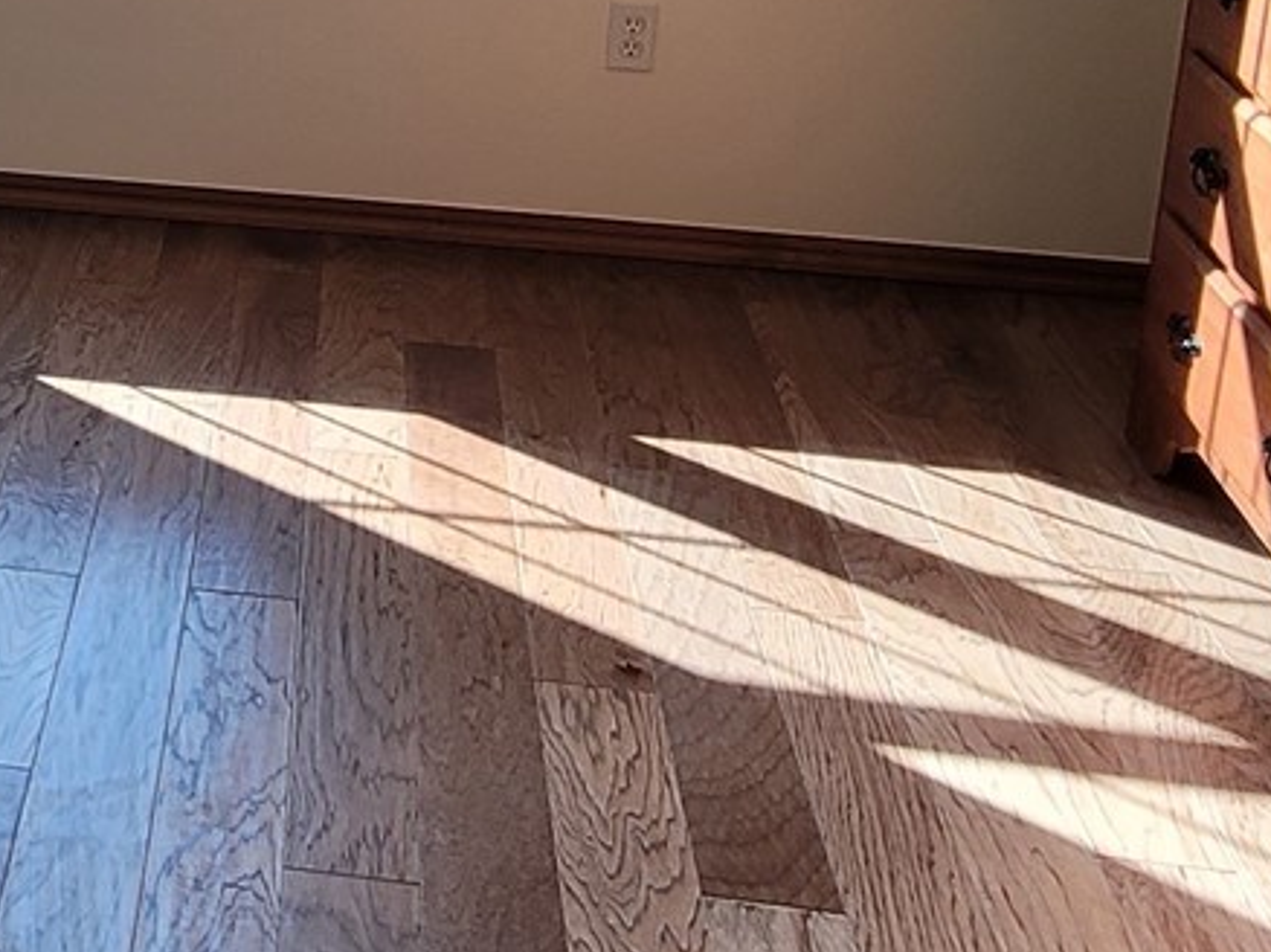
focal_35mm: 57
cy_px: -44
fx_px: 2092
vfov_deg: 24.3
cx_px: -87
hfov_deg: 30.6
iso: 80
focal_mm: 2.2
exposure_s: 1/120
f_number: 2.2
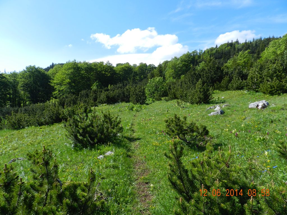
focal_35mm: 23
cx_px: 144
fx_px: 191
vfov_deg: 58.9
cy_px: 108
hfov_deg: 73.9
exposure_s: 1/800
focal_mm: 4
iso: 160
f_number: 4
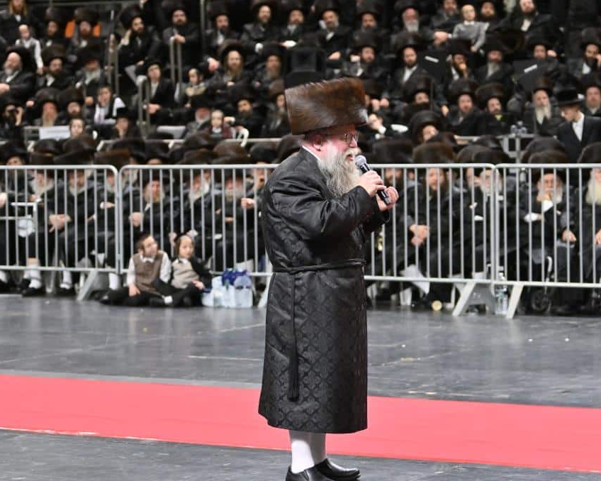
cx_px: 349
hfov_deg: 16.2
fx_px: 2116
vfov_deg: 13.0
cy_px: 240
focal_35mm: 119
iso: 800
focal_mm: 70
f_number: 2.8
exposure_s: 1/200
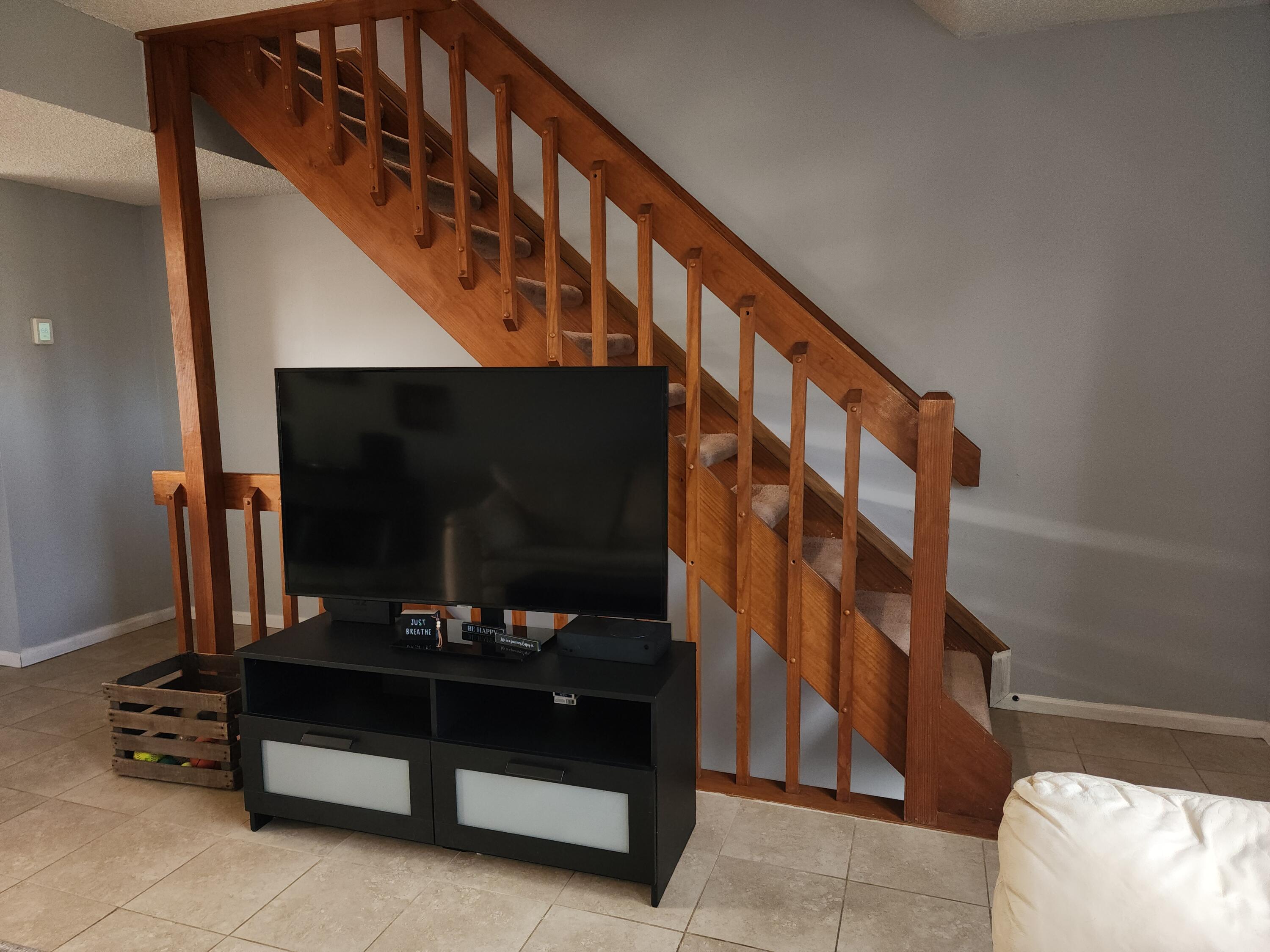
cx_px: 635
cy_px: 476
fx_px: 844
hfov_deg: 73.9
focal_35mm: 23
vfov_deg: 58.9
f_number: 1.8
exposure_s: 1/24
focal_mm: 6.4
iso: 125
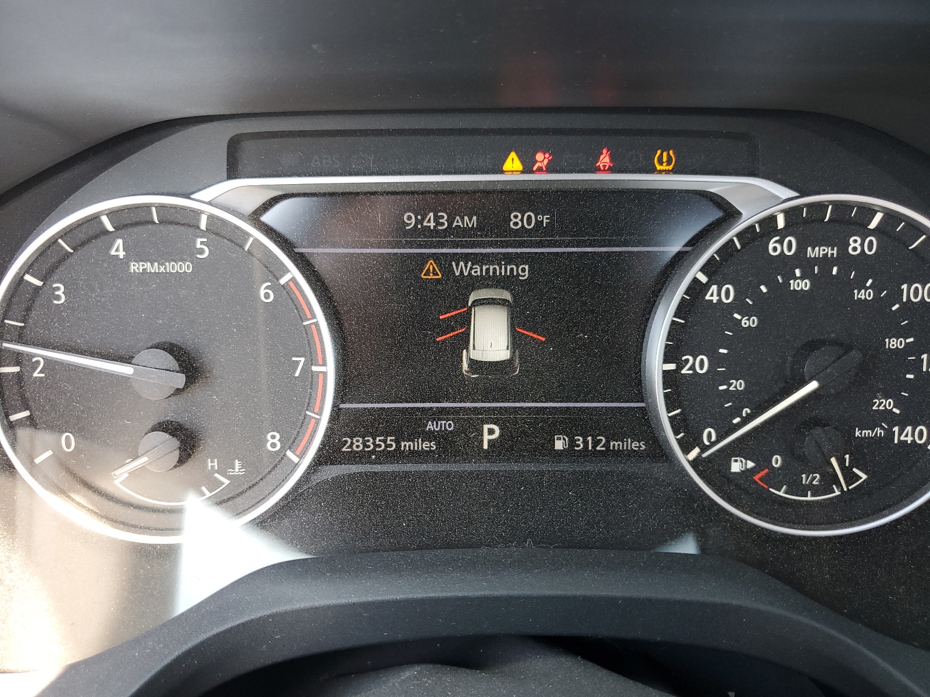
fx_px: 699
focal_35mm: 26
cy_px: 348
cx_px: 465
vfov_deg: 53.1
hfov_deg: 67.3
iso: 81
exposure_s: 1/120
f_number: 1.5
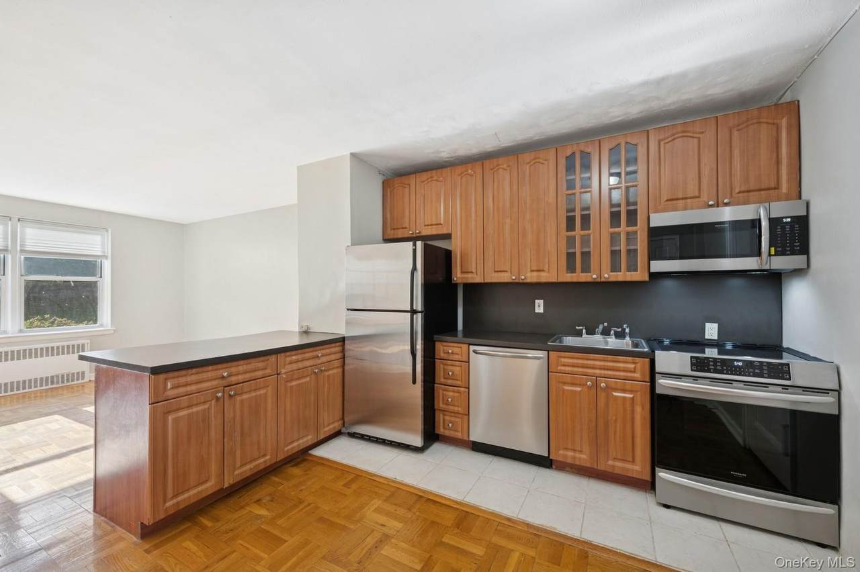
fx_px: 334
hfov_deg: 104.3
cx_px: 430
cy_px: 286
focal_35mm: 14
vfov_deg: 81.1
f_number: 8
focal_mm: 14
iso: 400
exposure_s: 1/80
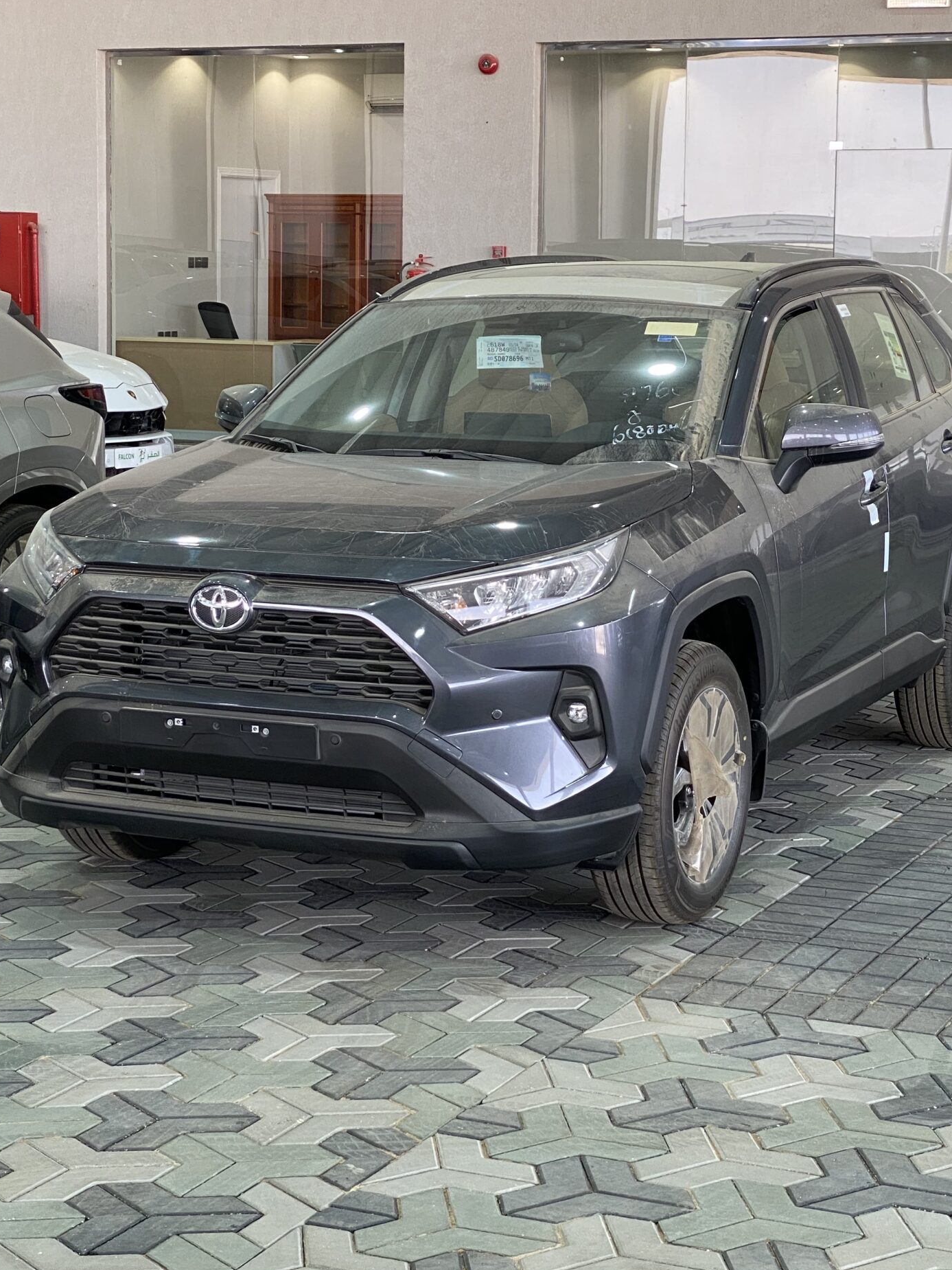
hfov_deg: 20.4
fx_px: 2640
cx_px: 507
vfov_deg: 27.0
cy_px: 488
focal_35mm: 72
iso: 40
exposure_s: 1/122
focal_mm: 6
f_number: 2
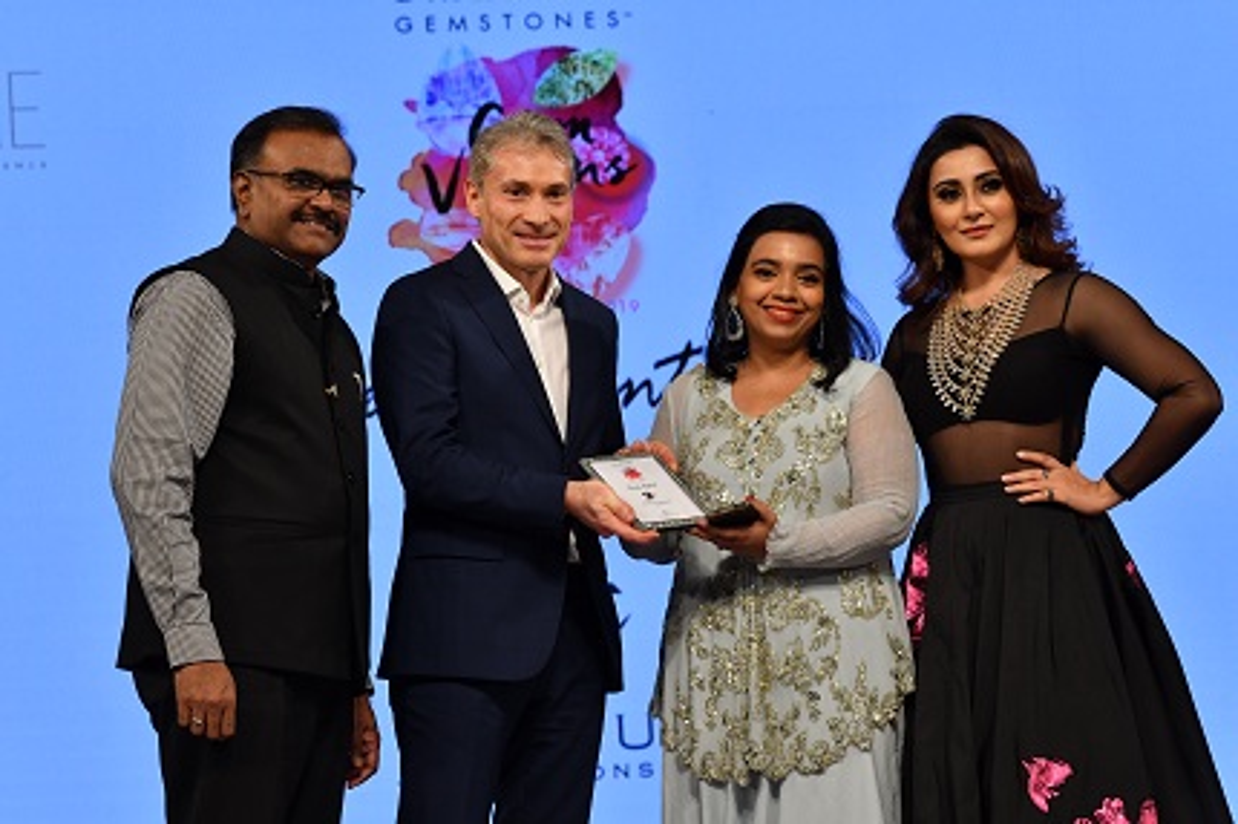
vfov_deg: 10.5
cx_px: 619
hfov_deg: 15.8
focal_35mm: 130
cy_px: 412
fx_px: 4467
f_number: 7.1
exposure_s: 1/125
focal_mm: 130
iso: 800
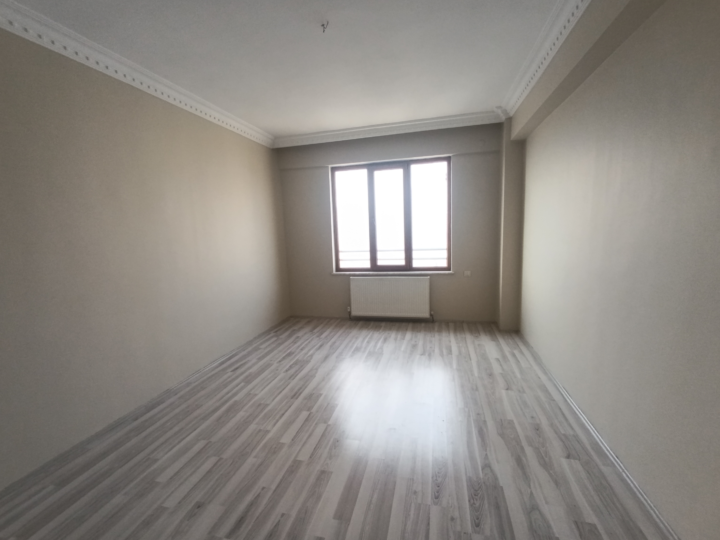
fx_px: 354
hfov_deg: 91.0
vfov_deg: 74.7
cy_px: 274
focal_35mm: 17
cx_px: 348
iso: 160
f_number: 2.2
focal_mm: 1.65
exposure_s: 1/100
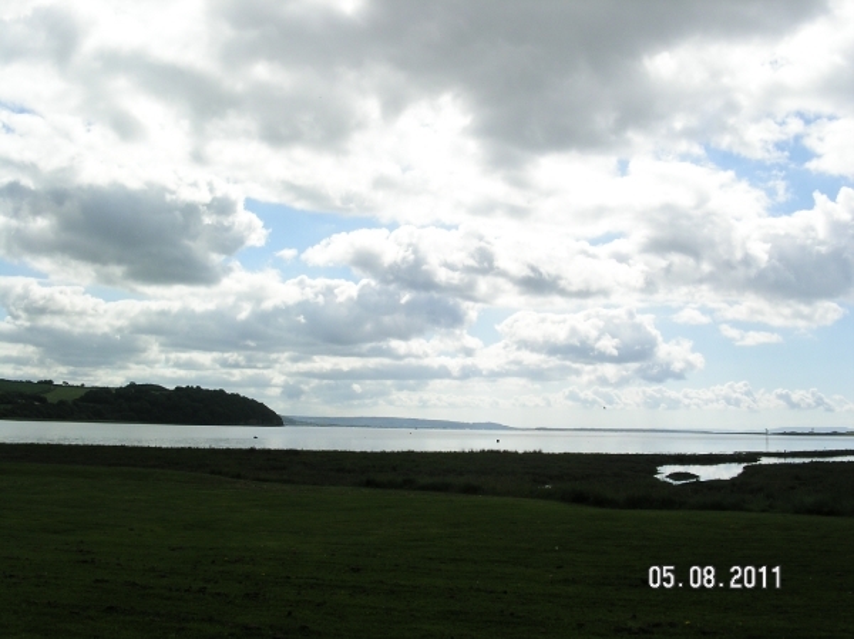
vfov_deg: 37.7
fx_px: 937
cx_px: 427
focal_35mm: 38
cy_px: 320
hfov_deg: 49.0
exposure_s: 1/1000
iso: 100
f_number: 5.6
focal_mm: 7.8
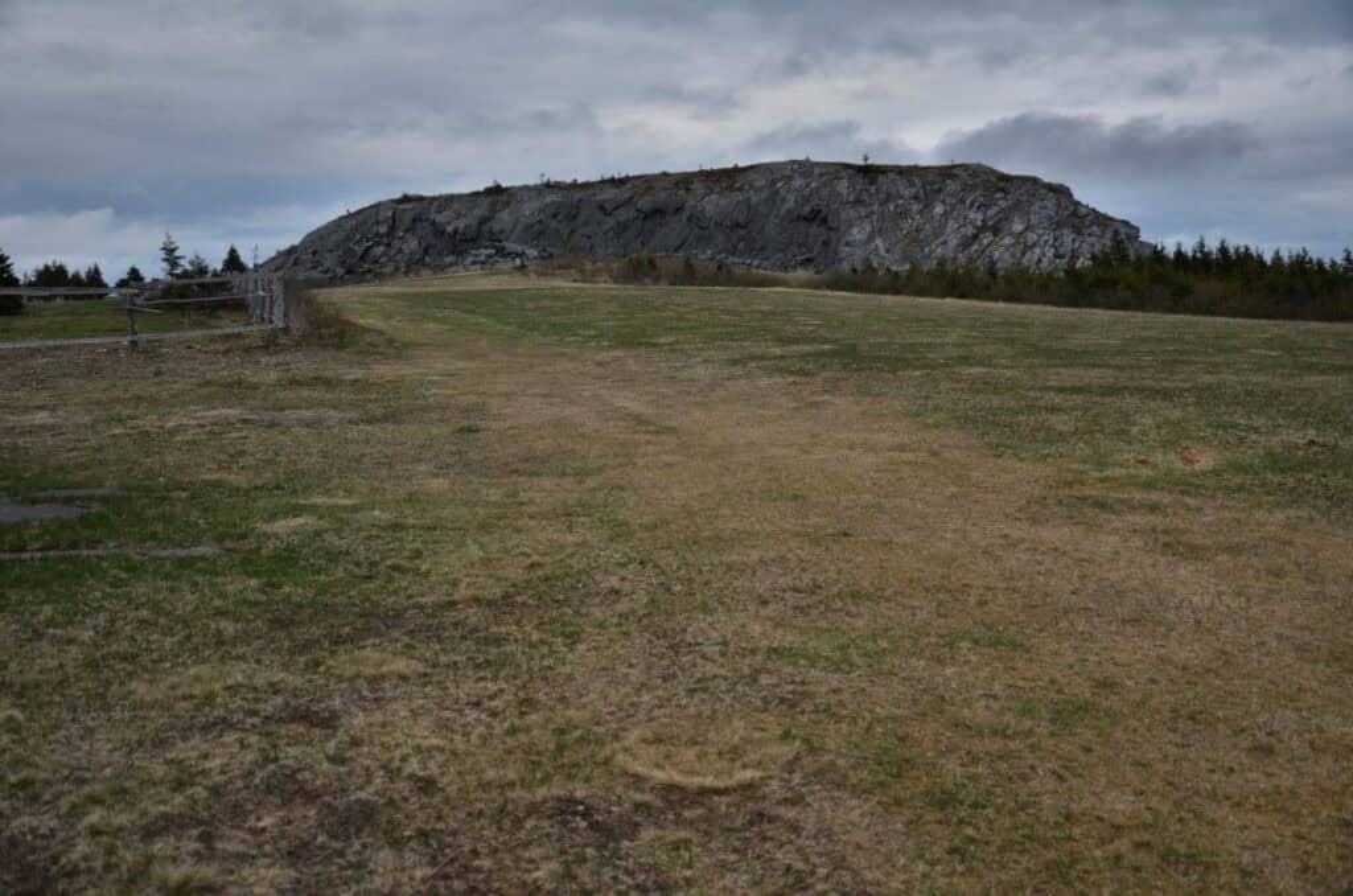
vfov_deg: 36.7
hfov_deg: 53.2
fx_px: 1350
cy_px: 448
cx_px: 676
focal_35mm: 36
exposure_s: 1/4000
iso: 500
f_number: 3.8
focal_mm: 24
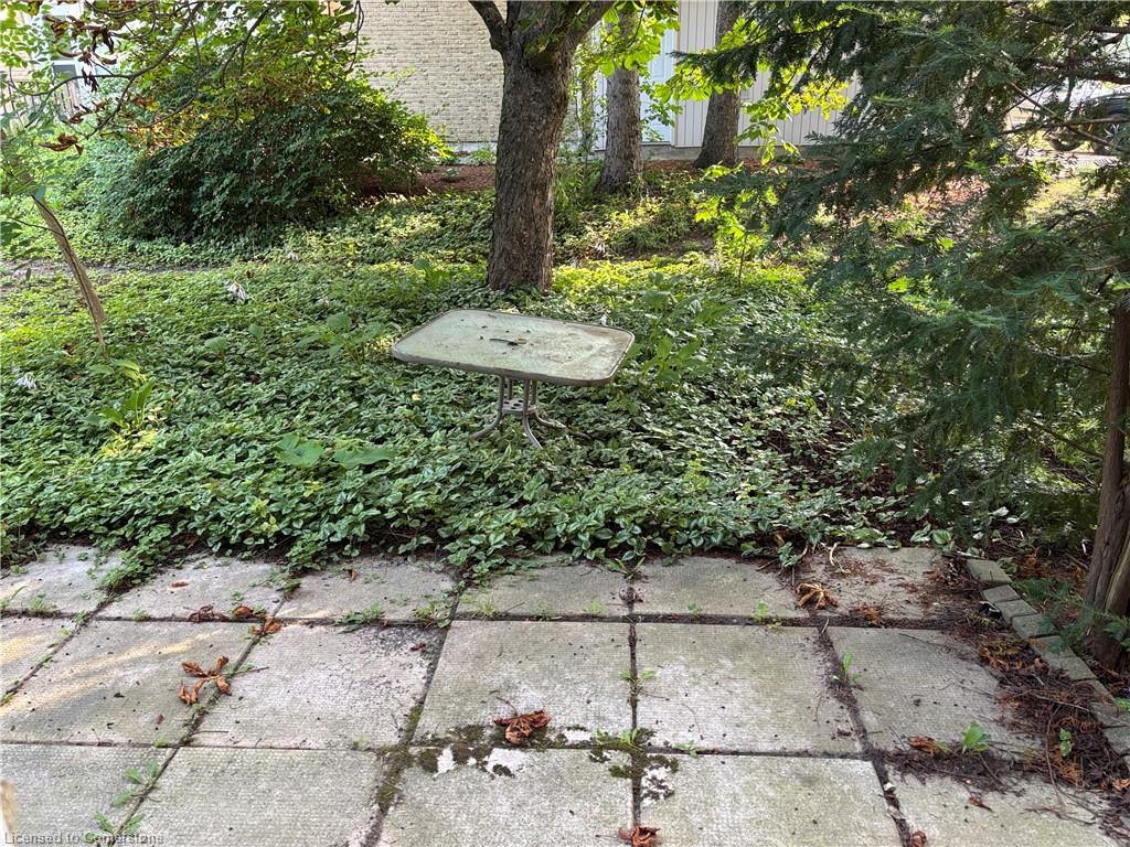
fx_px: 849
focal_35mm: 26
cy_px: 424
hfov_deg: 67.3
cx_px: 565
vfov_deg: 53.1
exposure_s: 1/120
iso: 125
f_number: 1.6
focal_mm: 5.96
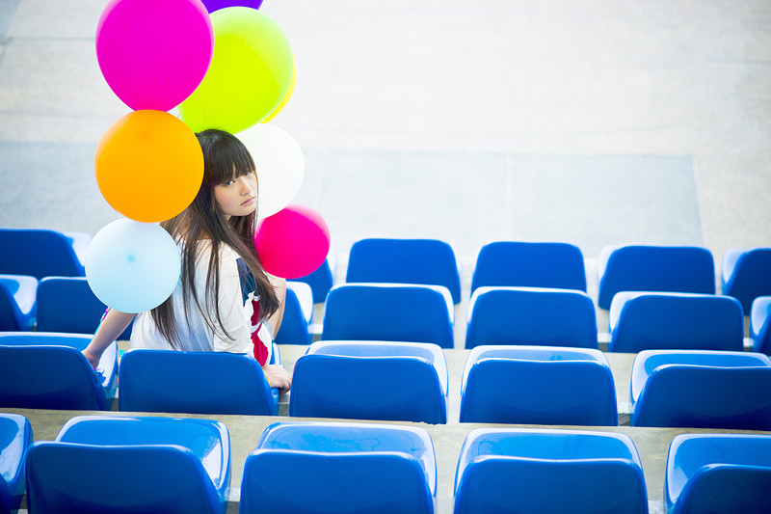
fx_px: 1820
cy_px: 257
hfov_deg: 23.9
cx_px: 386
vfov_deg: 16.1
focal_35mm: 85
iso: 100
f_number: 2.8
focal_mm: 85
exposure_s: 1/800
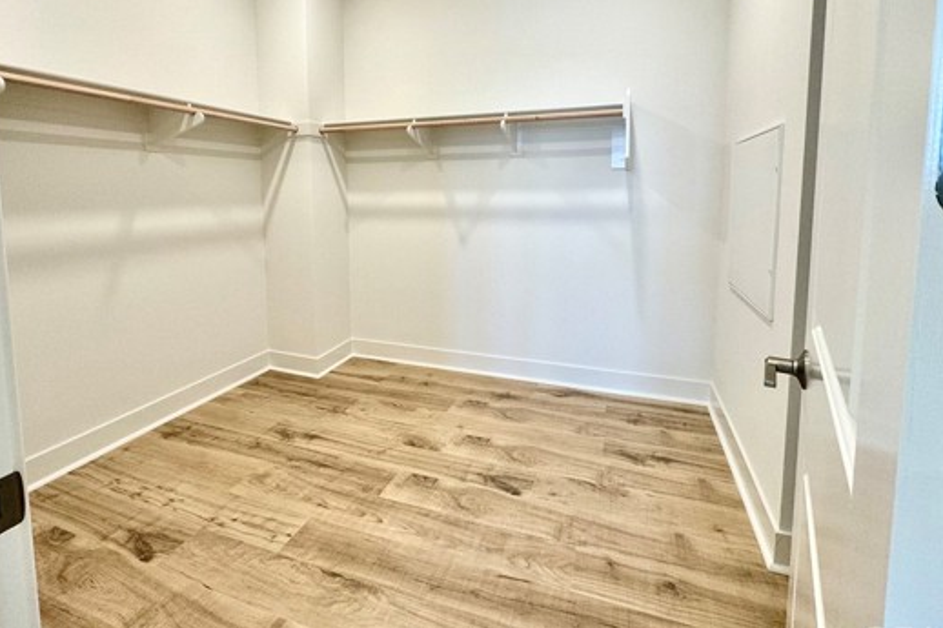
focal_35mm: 18
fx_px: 471
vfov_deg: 66.3
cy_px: 233
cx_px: 448
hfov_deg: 89.9
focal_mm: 2.22
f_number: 2.2
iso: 100
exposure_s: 1/120
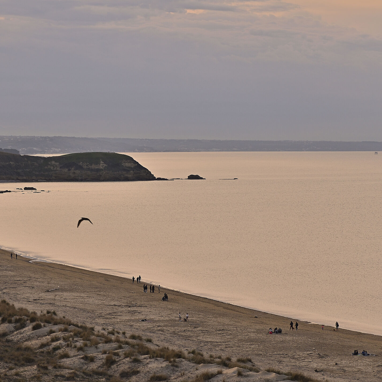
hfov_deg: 12.4
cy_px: 203
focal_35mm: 141
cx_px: 103
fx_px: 1760
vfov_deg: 12.4
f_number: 7.1
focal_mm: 66
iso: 100
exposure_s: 1/125
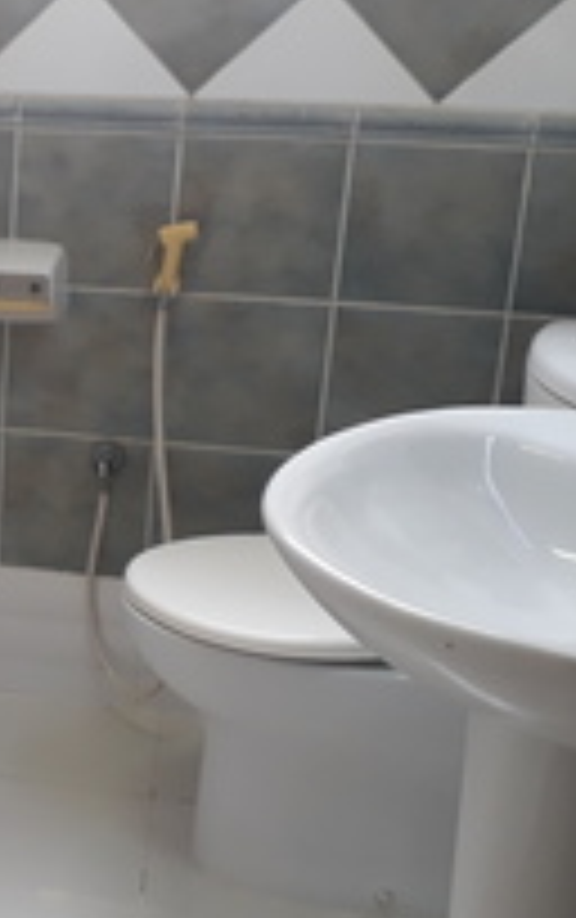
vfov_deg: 32.0
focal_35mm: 64
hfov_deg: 18.9
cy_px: 434
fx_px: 1603
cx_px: -178
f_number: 1.9
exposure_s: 1/33
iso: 80
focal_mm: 3.6
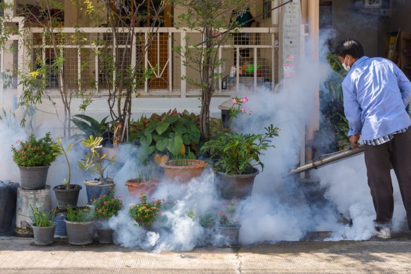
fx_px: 685
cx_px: 206
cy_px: 137
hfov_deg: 33.4
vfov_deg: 22.6
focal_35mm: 60
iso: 100
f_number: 4.5
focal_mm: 40
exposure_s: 1/200
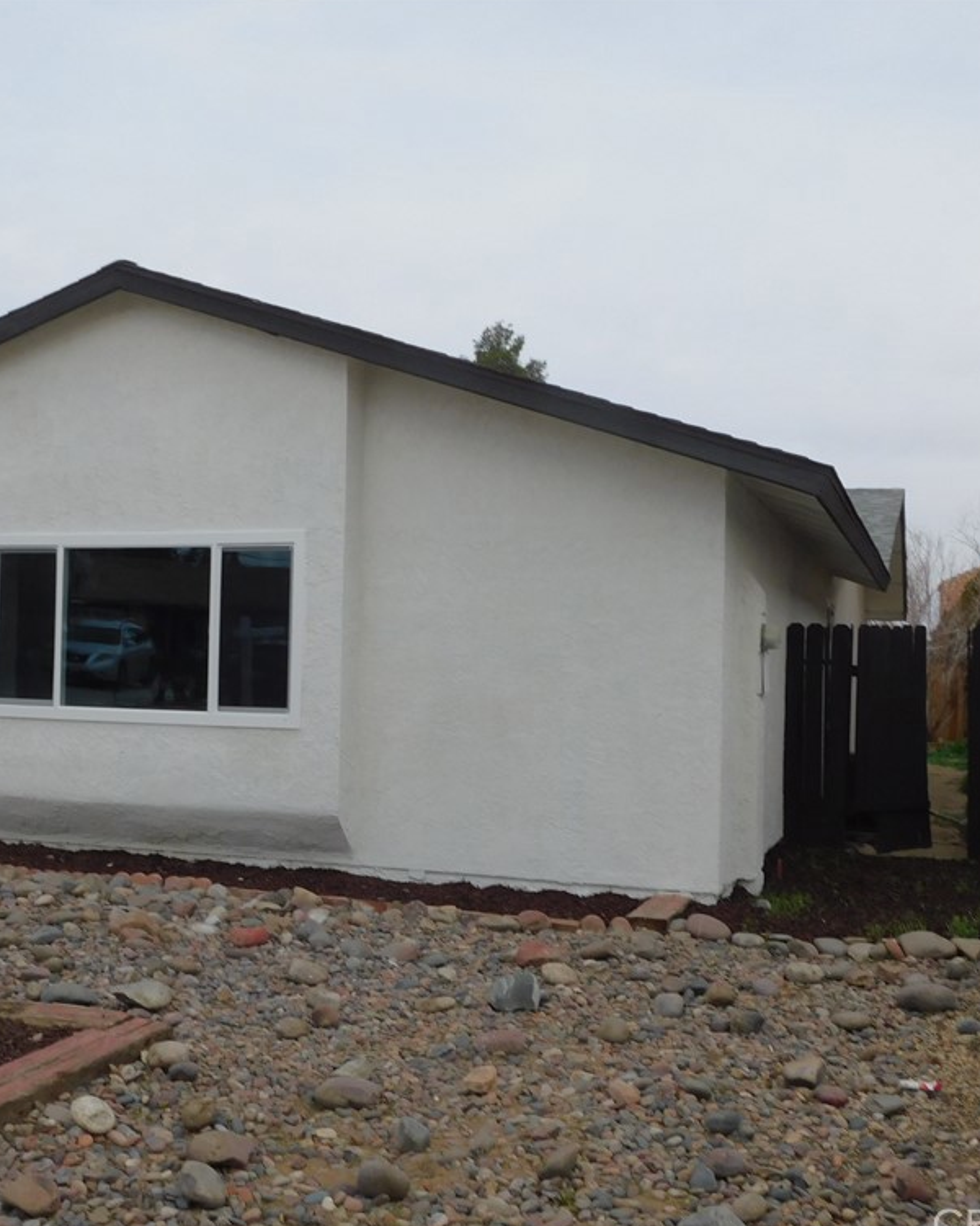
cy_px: 620
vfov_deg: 45.8
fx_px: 1450
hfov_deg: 37.1
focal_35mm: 40
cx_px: 351
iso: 125
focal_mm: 5.3
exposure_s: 1/400
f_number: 6.4
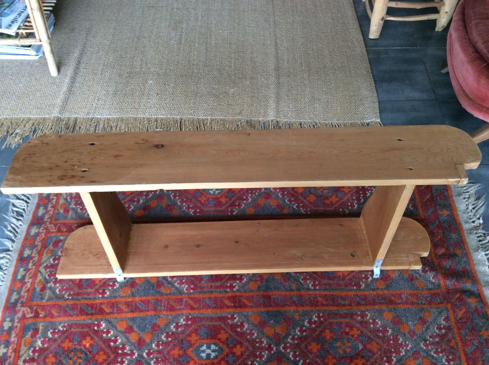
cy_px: 182
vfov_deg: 44.1
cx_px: 244
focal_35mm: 32
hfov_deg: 56.9
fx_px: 451
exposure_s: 1/25
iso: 160
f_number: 2.4
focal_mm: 3.3
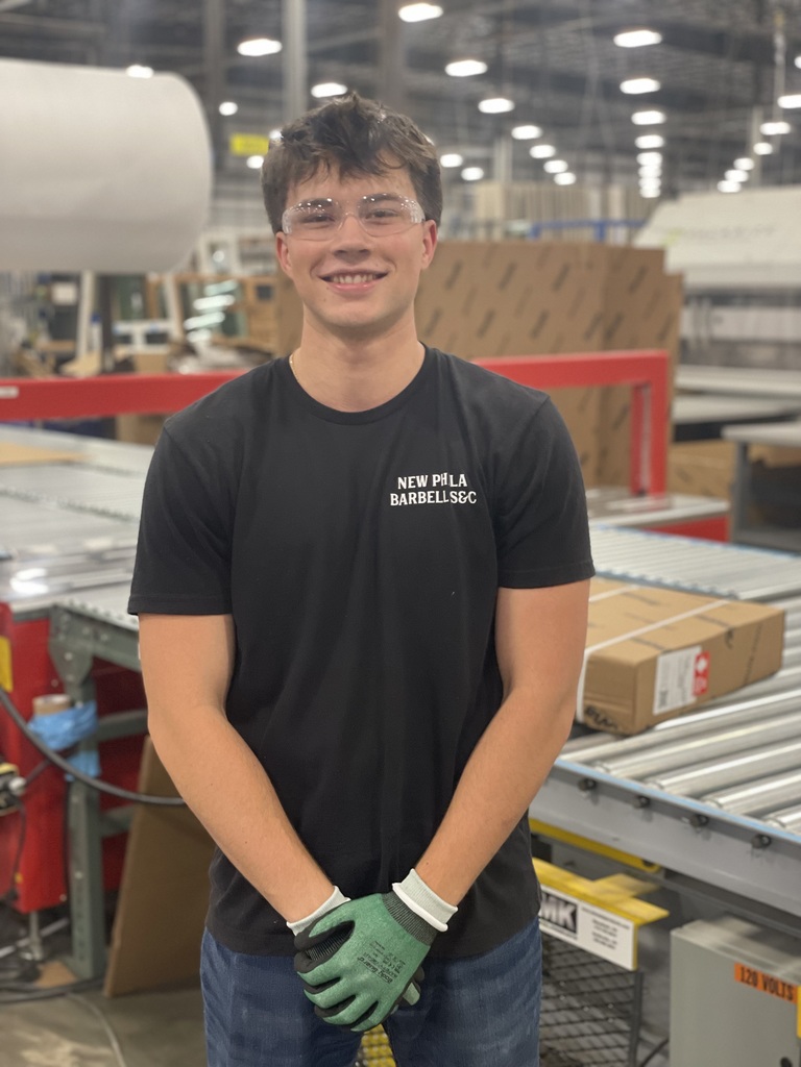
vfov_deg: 36.8
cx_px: 400
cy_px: 534
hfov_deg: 28.0
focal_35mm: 52
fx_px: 1604
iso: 250
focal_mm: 6
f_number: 2
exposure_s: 1/70
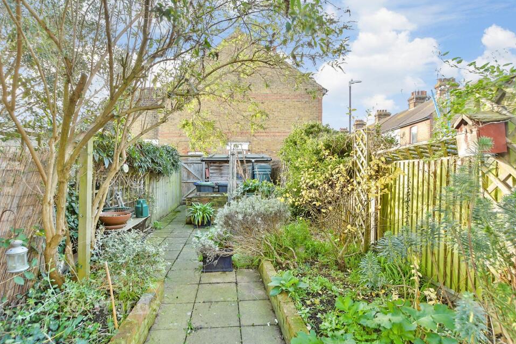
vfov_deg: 73.7
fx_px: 229
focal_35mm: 16
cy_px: 180
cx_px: 246
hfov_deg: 96.7
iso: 500
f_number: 5
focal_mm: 10
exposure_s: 1/100
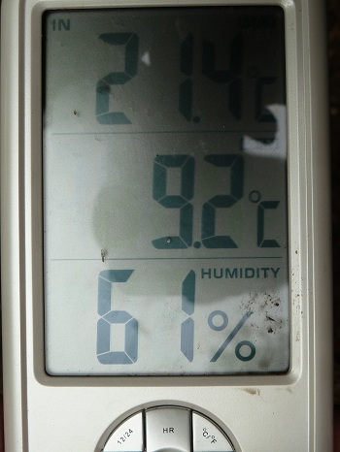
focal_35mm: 52
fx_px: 680
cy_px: 226
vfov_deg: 36.8
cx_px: 170
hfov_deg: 28.1
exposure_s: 1/40
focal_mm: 8.5
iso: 80
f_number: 3.8
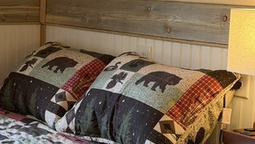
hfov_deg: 19.0
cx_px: -8
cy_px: 59
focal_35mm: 109
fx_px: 737
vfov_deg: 11.1
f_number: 1.78
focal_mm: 6.76
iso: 100
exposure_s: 1/120
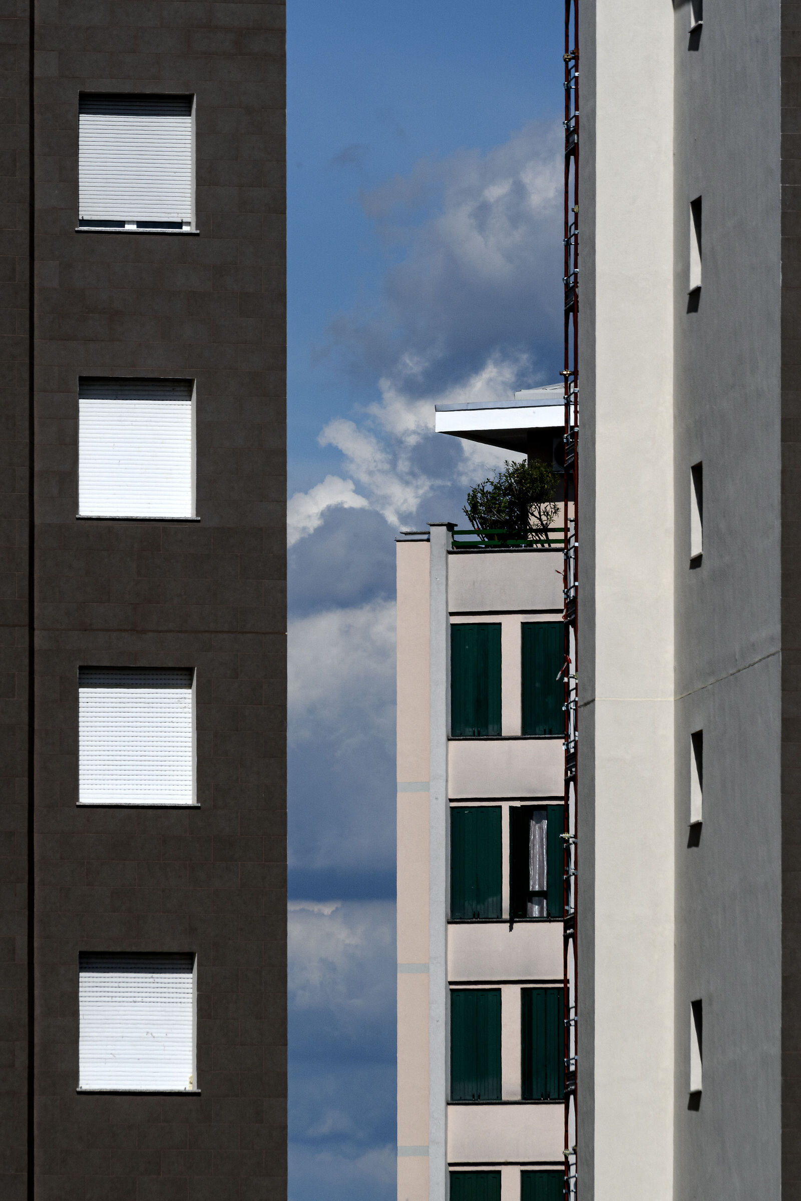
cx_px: 400
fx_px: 12014
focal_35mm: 360
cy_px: 600
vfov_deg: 5.7
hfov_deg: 3.8
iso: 200
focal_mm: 240
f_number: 14
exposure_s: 1/1000
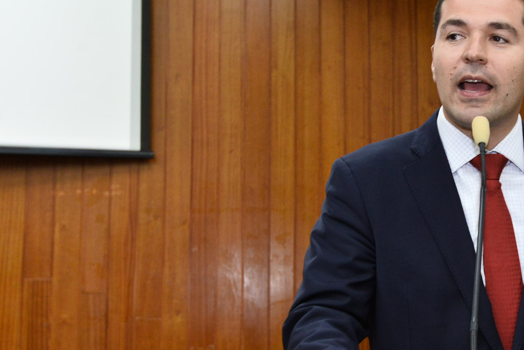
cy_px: 197
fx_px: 976
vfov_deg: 20.3
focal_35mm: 67
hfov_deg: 29.1
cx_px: 446
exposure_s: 1/60
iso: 1600
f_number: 6.3
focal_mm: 35
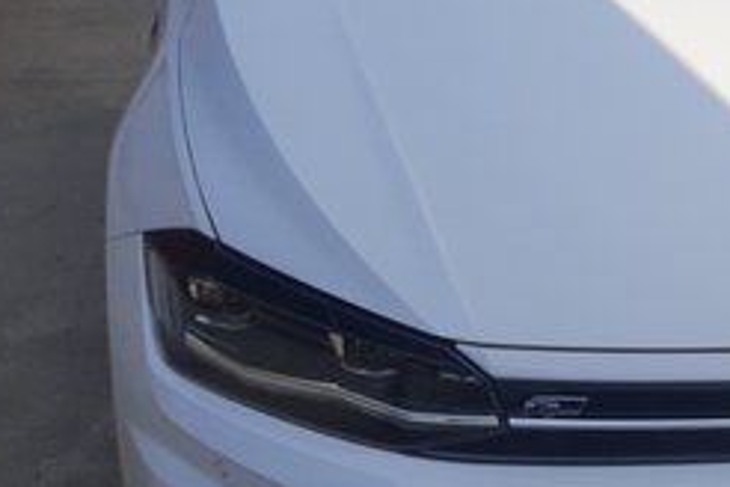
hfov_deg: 26.7
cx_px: 708
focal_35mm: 72
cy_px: 218
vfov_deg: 18.9
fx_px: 1460
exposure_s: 1/3185
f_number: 1.7
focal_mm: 3.93
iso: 40
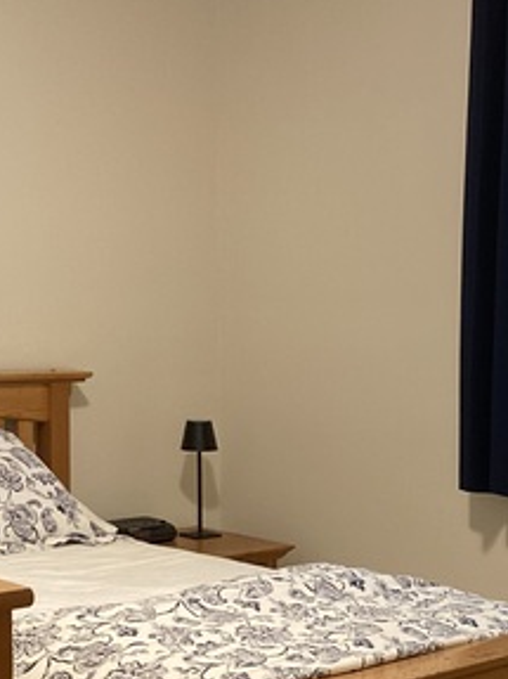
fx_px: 1469
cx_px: 399
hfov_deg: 19.4
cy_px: 551
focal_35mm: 75
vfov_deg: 25.5
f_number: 1.8
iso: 320
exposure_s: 1/60
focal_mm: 3.99
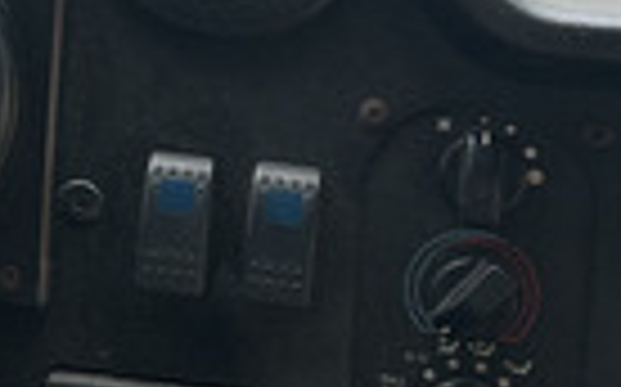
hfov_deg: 12.3
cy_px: -76
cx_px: -382
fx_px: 2706
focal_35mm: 160
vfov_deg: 8.1
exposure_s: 1/416
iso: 50
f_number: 1.5
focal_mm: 5.7
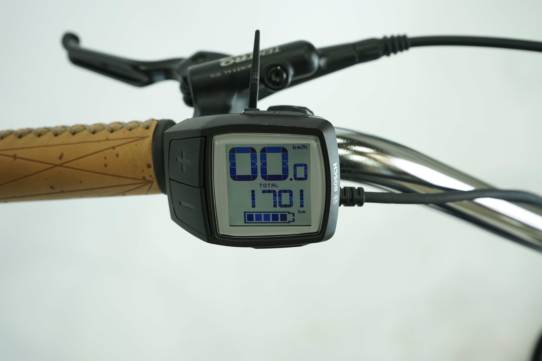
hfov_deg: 41.1
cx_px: 271
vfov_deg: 28.1
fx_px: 723
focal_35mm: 48
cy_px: 180
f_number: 5.6
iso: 1600
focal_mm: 48
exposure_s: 1/200
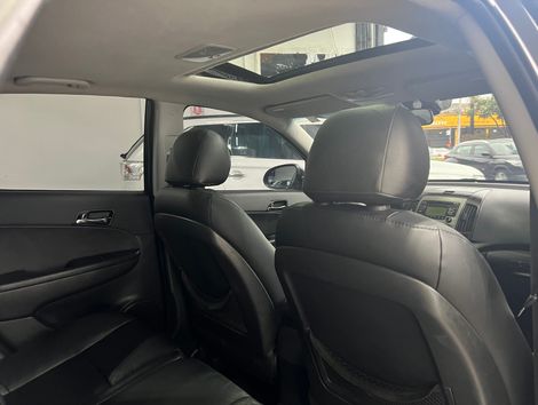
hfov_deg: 67.2
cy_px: 202
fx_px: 405
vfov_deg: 53.2
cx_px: 269
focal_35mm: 26
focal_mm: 5.7
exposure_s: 1/40
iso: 500
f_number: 1.5
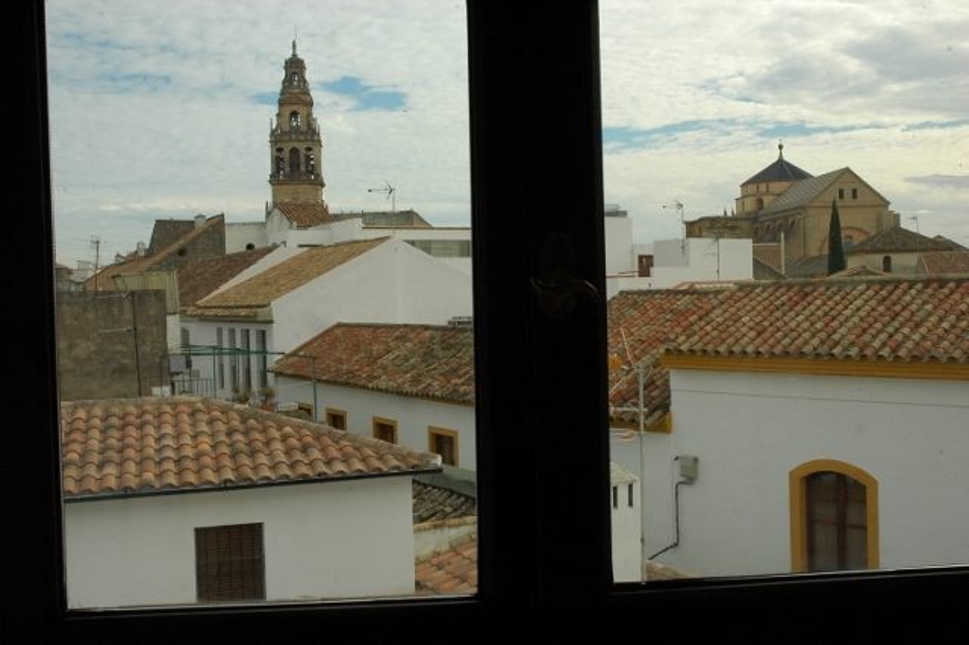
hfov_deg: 47.9
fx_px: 1090
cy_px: 322
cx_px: 484
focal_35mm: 40
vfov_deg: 33.0
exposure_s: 1/100
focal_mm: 27
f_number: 20
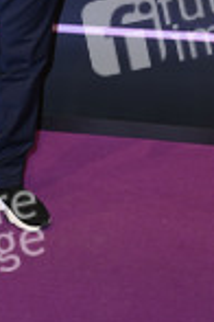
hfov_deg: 11.3
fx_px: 1070
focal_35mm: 120
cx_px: -4
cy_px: -85
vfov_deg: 16.2
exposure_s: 1/250
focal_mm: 44
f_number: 6.3
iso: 500
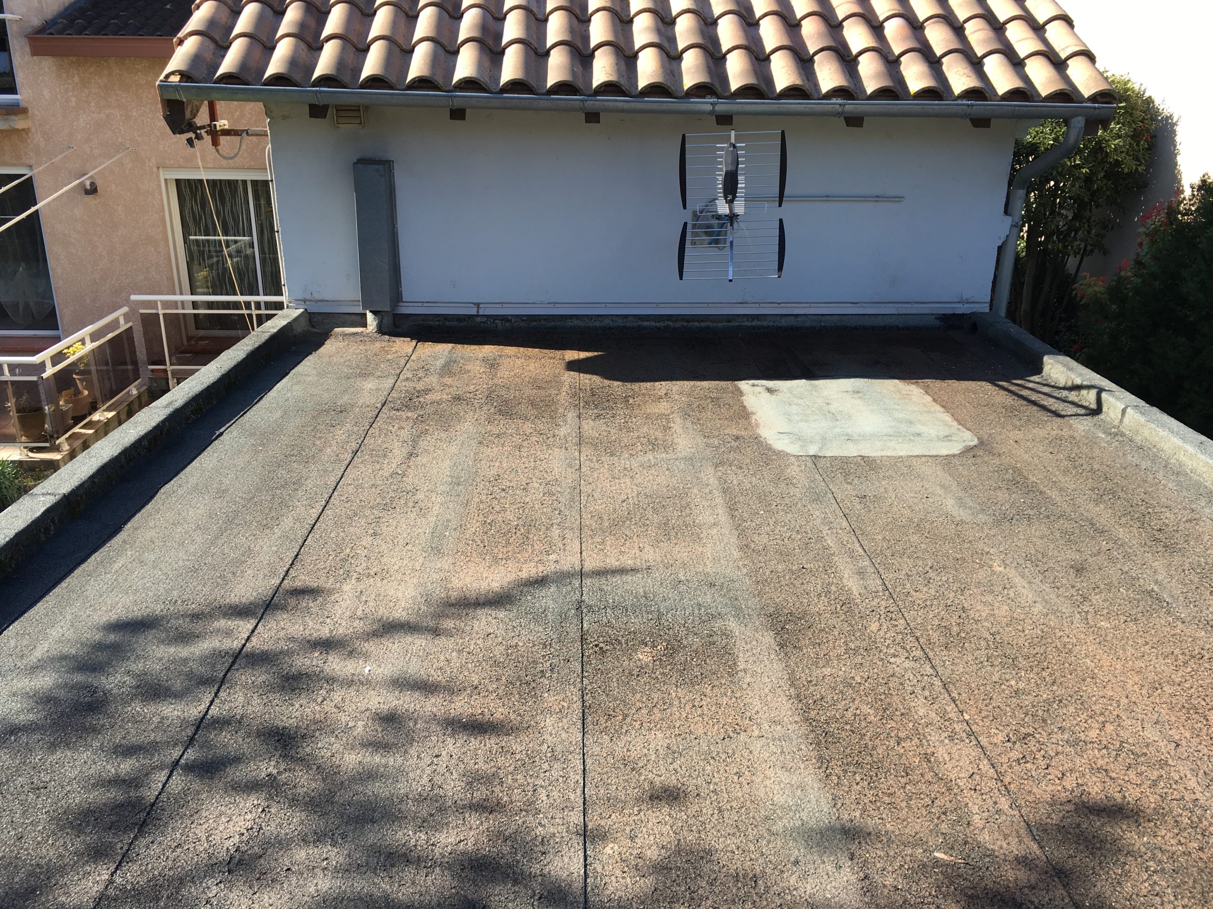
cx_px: 606
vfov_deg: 48.2
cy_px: 454
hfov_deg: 61.7
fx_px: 1016
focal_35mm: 29
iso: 25
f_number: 2.2
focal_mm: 4.15
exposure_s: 1/384
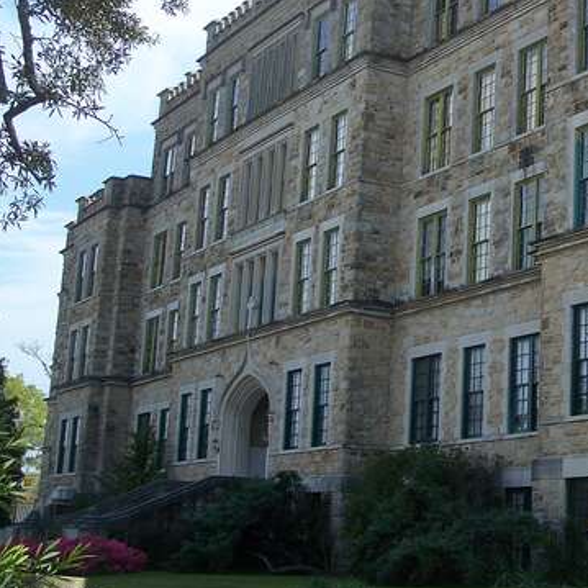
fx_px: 1345
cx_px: 626
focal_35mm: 70
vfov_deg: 24.5
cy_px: 179
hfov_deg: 23.3
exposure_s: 1/500
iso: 64
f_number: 2.8
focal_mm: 7.8
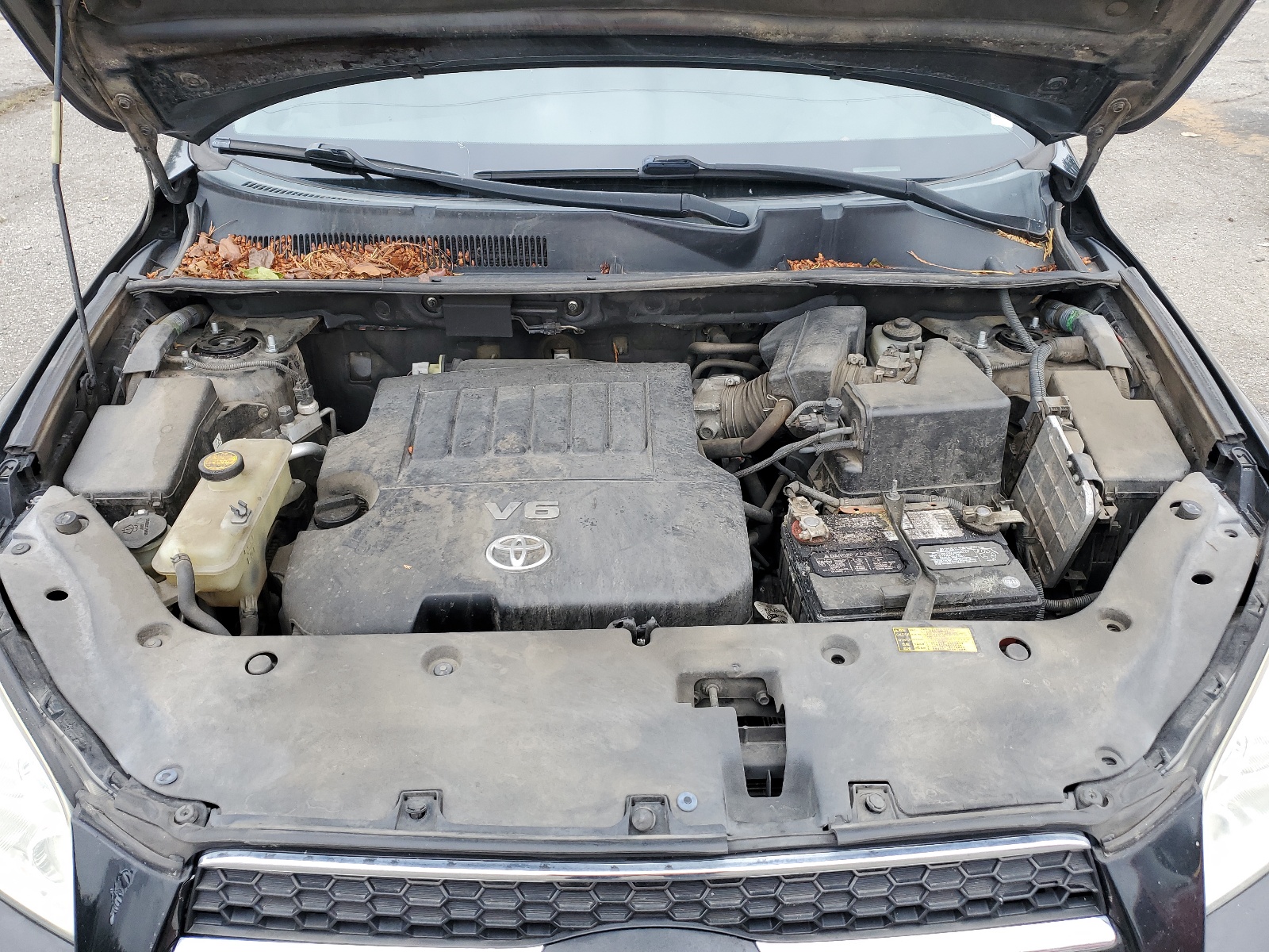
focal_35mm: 26
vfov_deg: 53.1
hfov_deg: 67.3
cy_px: 476
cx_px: 634
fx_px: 953
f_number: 1.5
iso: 50
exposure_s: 1/323
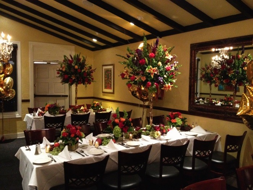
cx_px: 126
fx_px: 256
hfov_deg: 52.6
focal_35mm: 35
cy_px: 95
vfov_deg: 40.7
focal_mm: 4.28
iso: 500
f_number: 2.4
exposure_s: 1/15
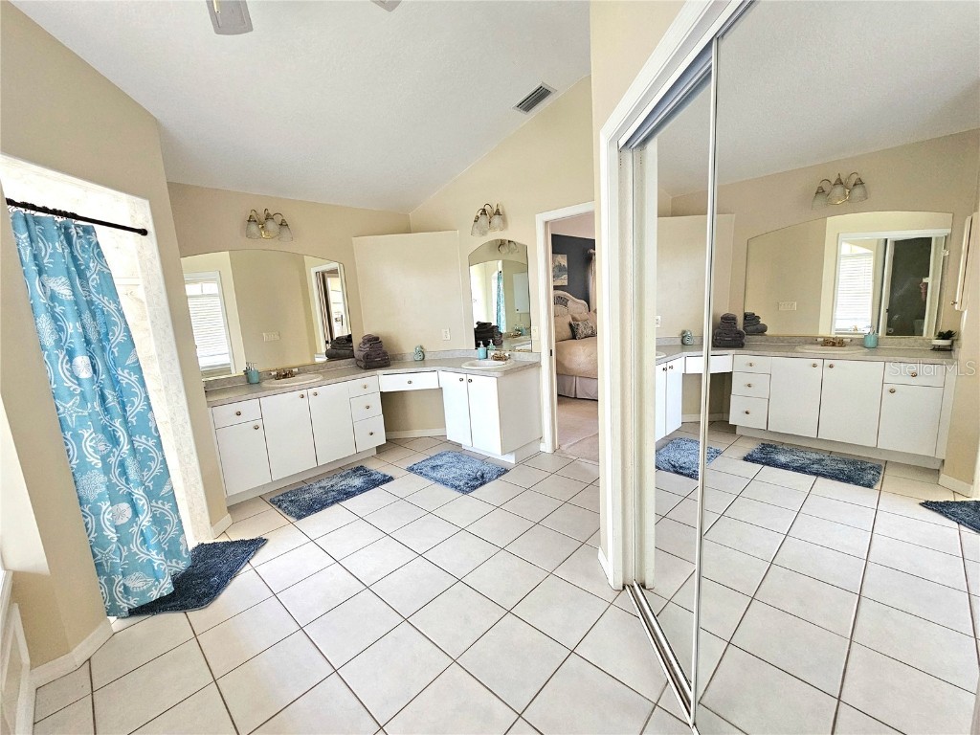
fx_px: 368
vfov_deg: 89.9
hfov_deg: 106.2
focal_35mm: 13
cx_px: 490
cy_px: 368
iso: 250
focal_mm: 2.2
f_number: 2.2
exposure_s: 1/60.2
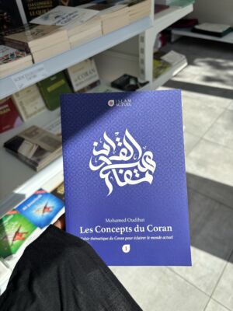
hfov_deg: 53.1
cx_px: 116
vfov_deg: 67.3
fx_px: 233
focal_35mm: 26
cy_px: 156
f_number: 1.6
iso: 50
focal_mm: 5.96
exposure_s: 1/2193
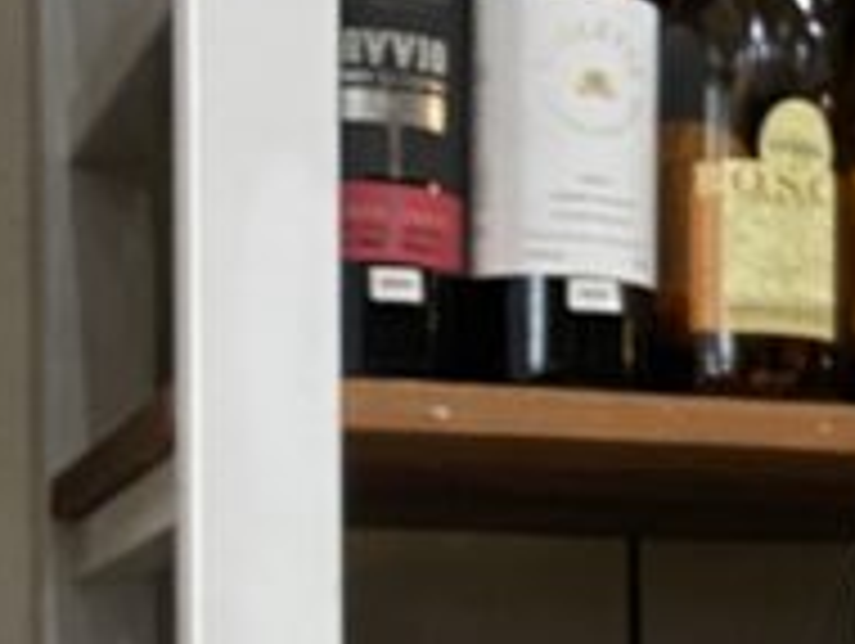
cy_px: 730
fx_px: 3462
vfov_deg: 10.5
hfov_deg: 11.7
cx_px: 1989
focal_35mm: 140
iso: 250
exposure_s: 1/60
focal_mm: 4.25
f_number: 1.8
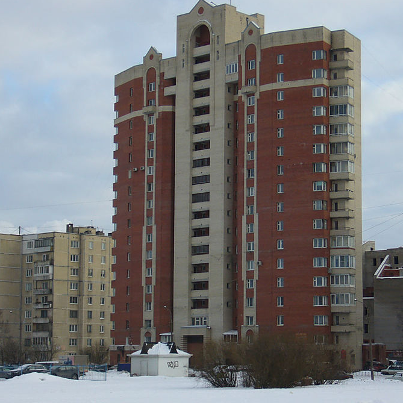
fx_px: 1238
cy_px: 202
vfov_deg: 18.5
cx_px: 242
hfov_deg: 18.5
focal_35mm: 94
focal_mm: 13
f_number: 4.3
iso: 80
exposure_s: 1/250
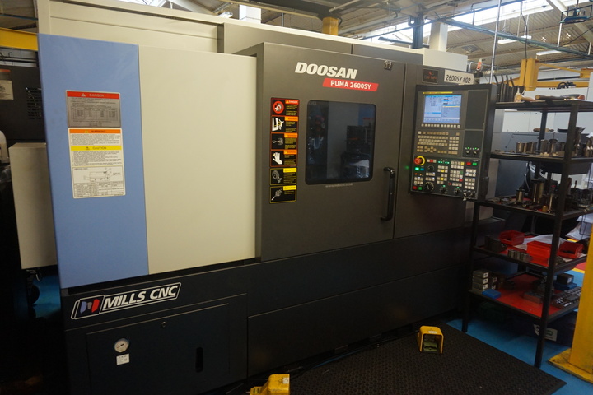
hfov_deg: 73.7
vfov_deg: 53.1
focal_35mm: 24
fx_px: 395
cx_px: 296
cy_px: 198
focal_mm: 16
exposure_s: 1/160
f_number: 4
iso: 1250
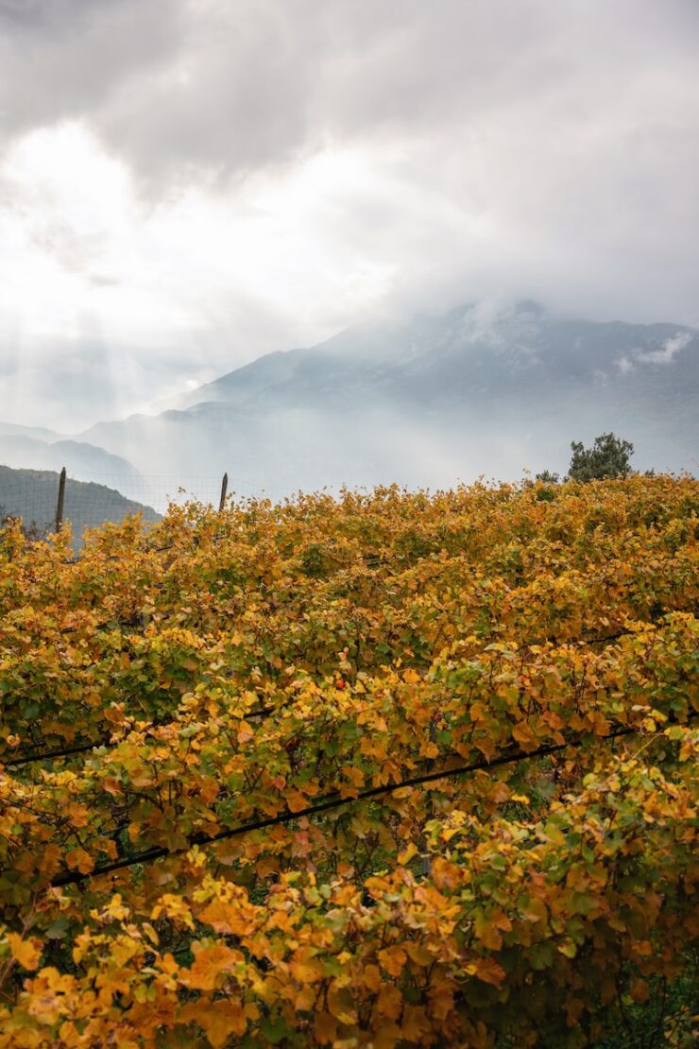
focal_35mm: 37
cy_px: 524
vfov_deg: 52.3
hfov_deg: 36.2
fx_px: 1069
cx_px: 350
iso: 100
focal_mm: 36.7
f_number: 2.8
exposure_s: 1/640
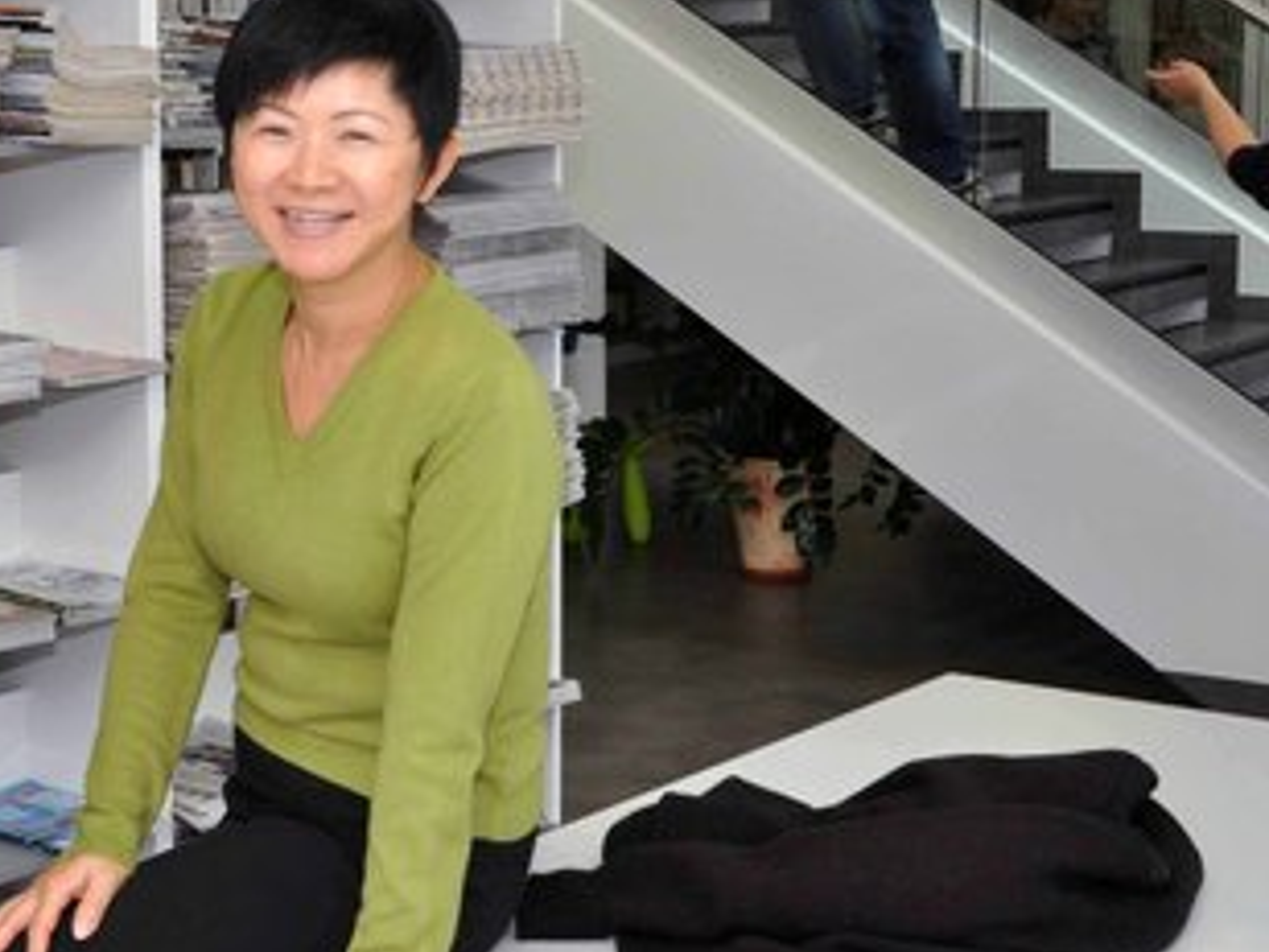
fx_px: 2787
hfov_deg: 25.0
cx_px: 173
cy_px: 408
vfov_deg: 19.4
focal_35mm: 76
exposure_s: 1/60
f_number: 13
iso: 800
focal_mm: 25
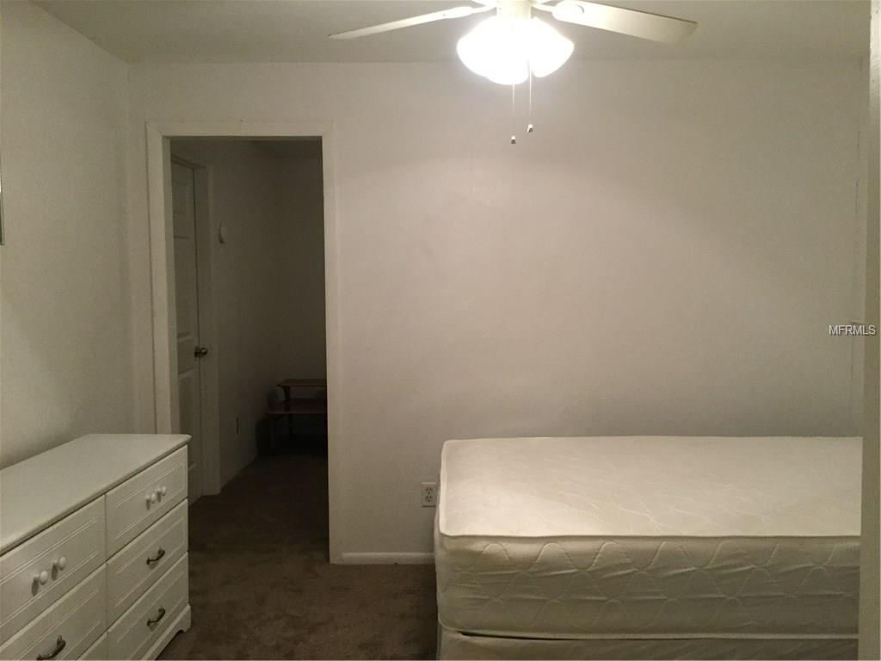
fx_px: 789
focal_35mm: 31
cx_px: 440
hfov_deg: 58.4
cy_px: 330
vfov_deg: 45.4
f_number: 2.4
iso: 160
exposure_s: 1/30
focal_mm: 3.3
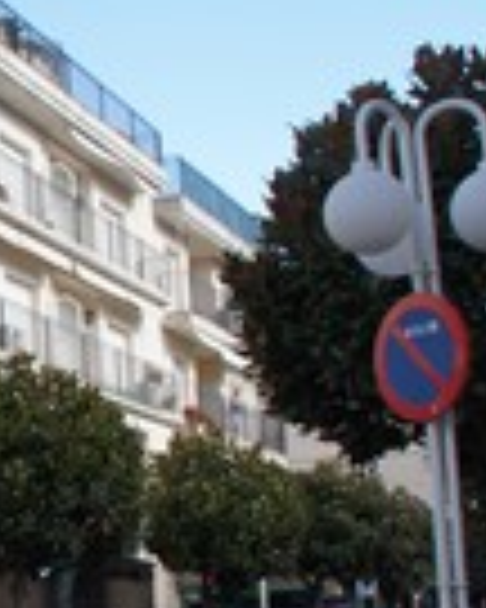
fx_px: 1546
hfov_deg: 15.9
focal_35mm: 86
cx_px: -306
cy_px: 385
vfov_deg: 22.2
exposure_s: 1/125
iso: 100
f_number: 6.3
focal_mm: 18
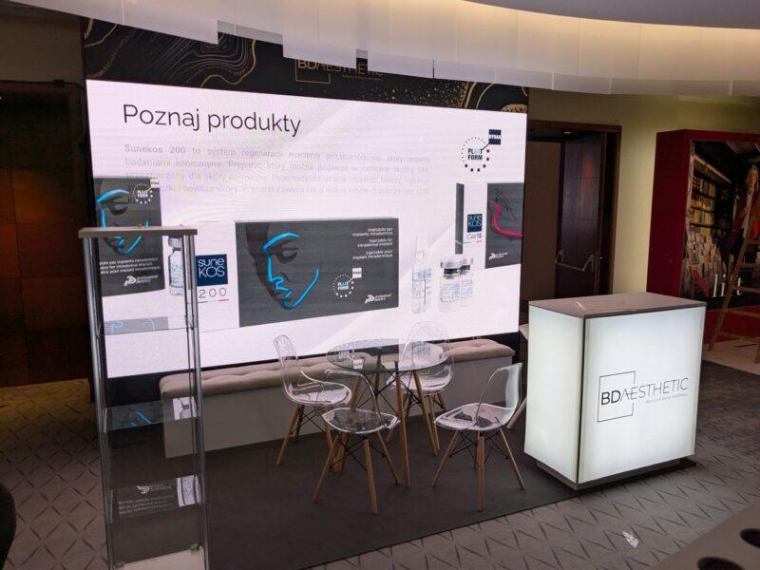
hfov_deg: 65.3
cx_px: 380
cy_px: 285
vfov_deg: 51.4
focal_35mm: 27
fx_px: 593
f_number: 1.73
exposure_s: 1/354
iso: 85
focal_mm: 4.38
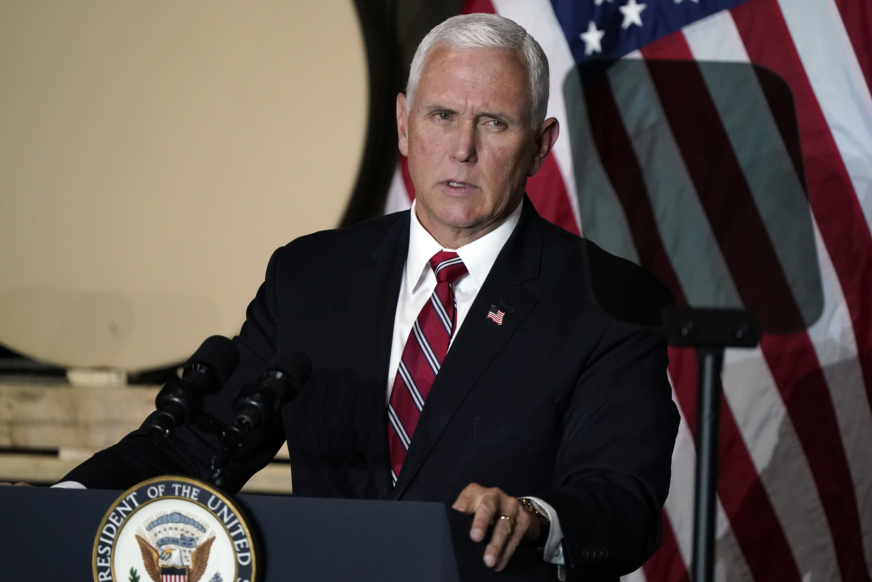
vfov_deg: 2.3
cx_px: 436
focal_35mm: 600
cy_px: 291
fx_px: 14532
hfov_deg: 3.4
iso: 6400
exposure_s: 1/1000
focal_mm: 600
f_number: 6.3
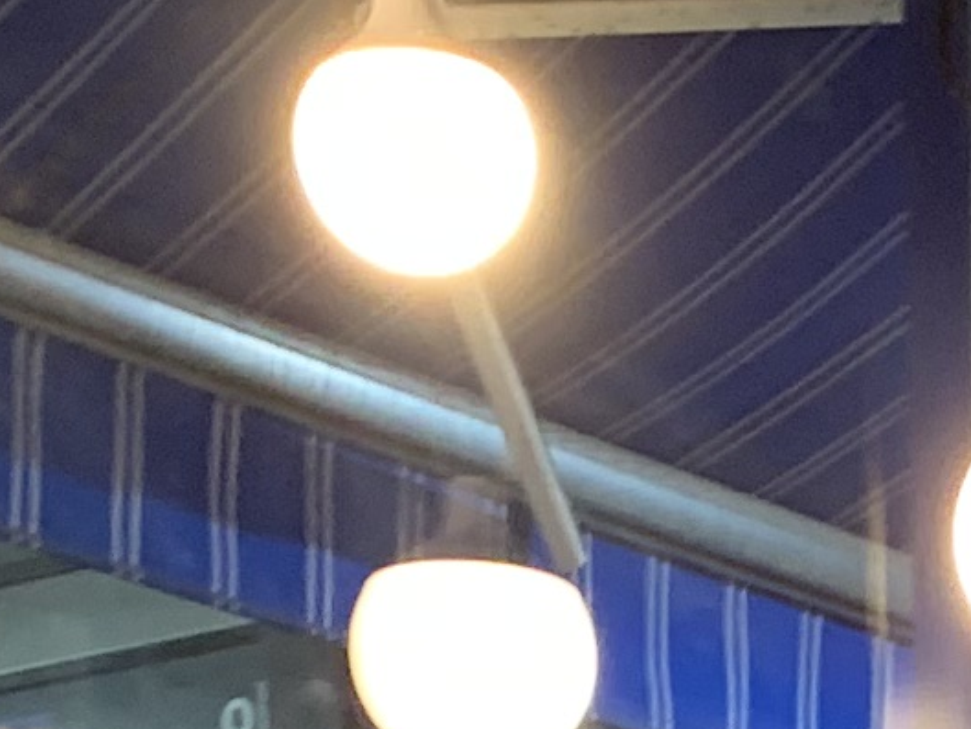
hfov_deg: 9.5
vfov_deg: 6.4
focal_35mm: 198
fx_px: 5555
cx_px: 1797
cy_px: 2681
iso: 125
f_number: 1.8
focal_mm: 4.25
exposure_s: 1/60
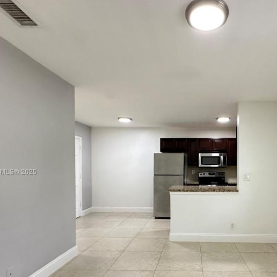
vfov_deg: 66.3
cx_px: 191
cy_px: 172
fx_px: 208
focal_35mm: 23
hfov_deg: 65.0
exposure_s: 1/60
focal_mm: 2.22
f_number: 2.2
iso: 400
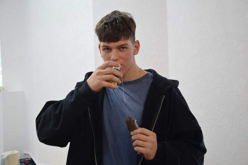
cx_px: 124
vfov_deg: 28.0
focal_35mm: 48
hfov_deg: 41.1
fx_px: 330
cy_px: 82
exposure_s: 1/15
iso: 450
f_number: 3.2
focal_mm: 32
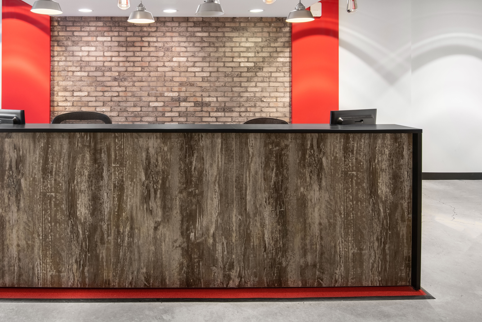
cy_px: 80
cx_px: 161
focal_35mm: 28
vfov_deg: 44.8
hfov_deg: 63.8
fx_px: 375
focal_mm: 18
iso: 200
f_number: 8
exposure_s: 1/60
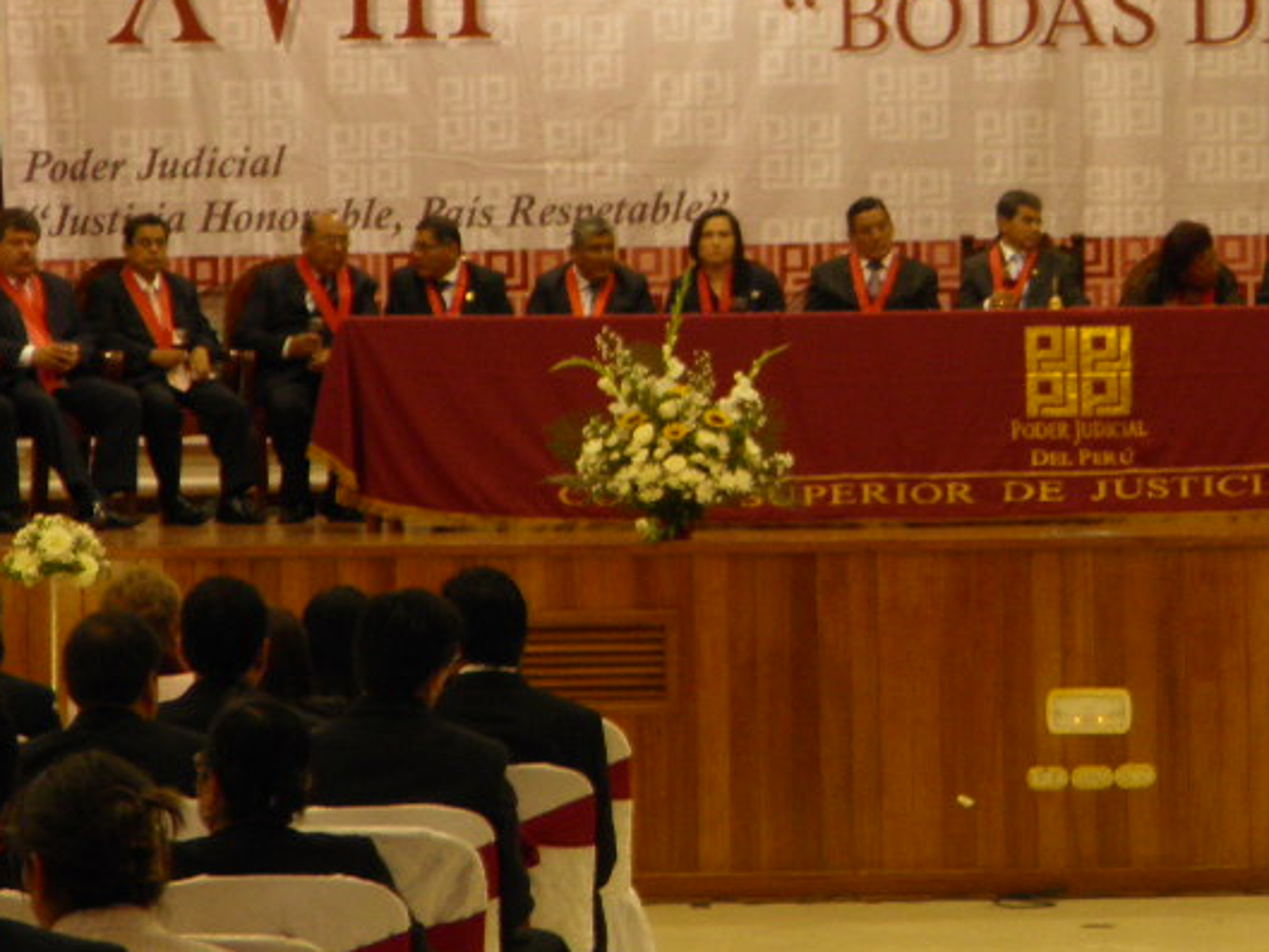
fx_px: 5500
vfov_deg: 9.9
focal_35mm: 150
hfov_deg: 13.1
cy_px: 120
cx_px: 1118
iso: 100
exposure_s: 1/8
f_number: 3.8
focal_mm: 11.2
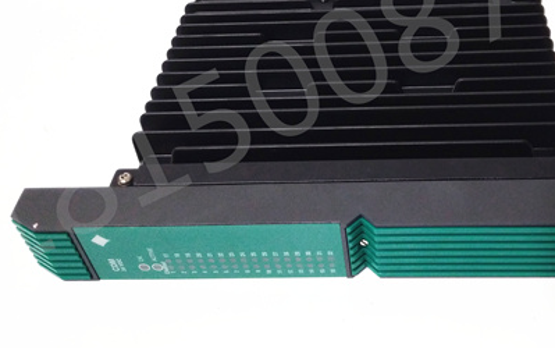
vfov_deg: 29.5
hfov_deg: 45.5
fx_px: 651
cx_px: 370
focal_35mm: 43
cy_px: 97
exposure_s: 1/33
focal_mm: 3.79
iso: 655
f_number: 2
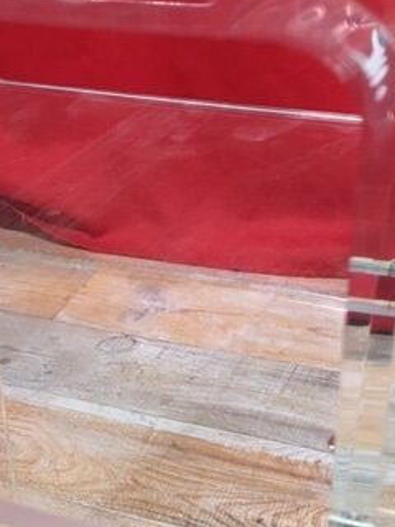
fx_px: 882
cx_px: 198
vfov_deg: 32.9
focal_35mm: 58
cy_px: 359
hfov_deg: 25.2
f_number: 2.2
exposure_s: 1/17
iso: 64
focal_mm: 4.15
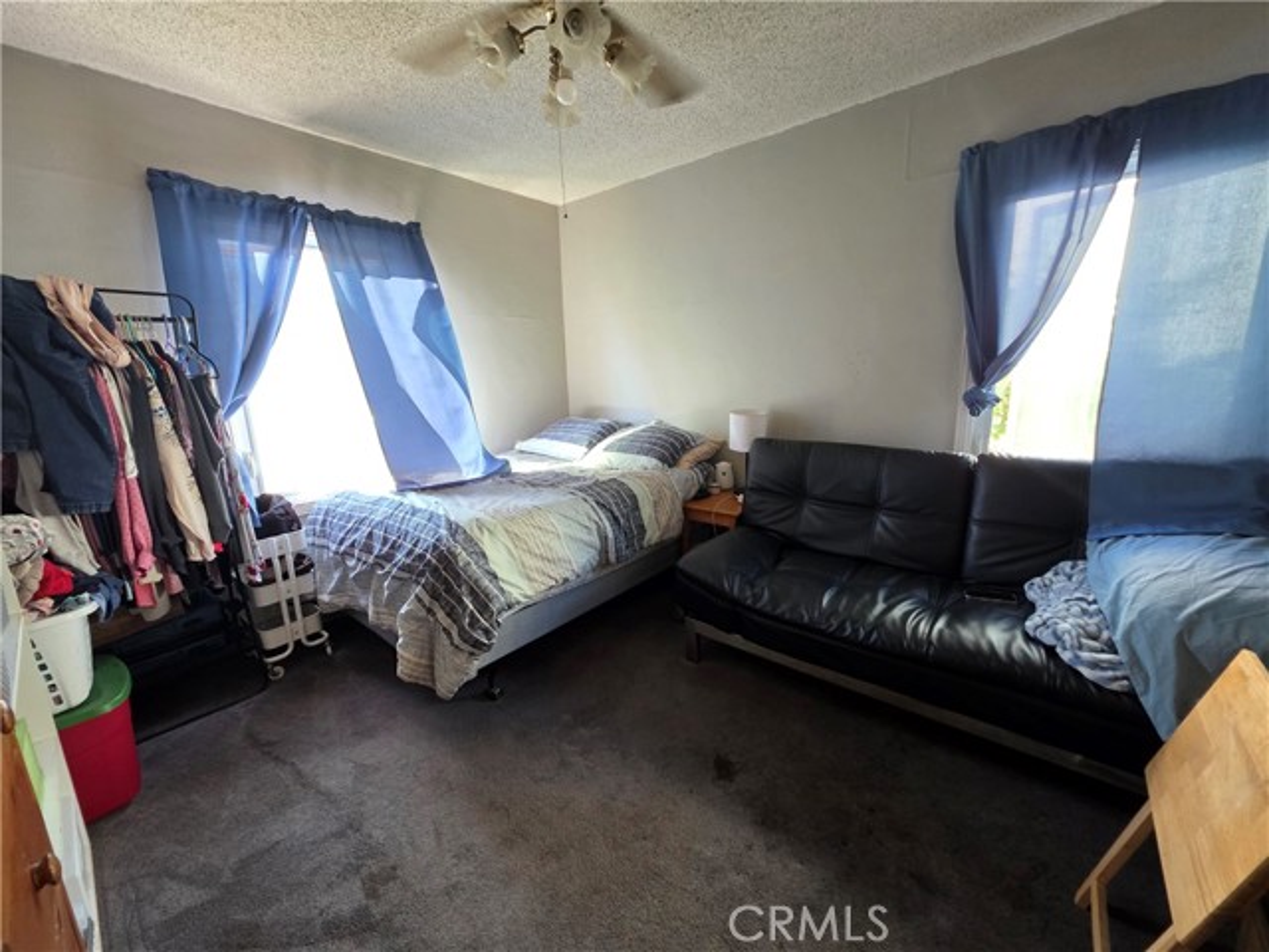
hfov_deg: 106.2
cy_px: 476
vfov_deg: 89.9
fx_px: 477
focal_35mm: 13
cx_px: 634
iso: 400
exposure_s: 1/60
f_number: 1.9
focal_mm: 2.2
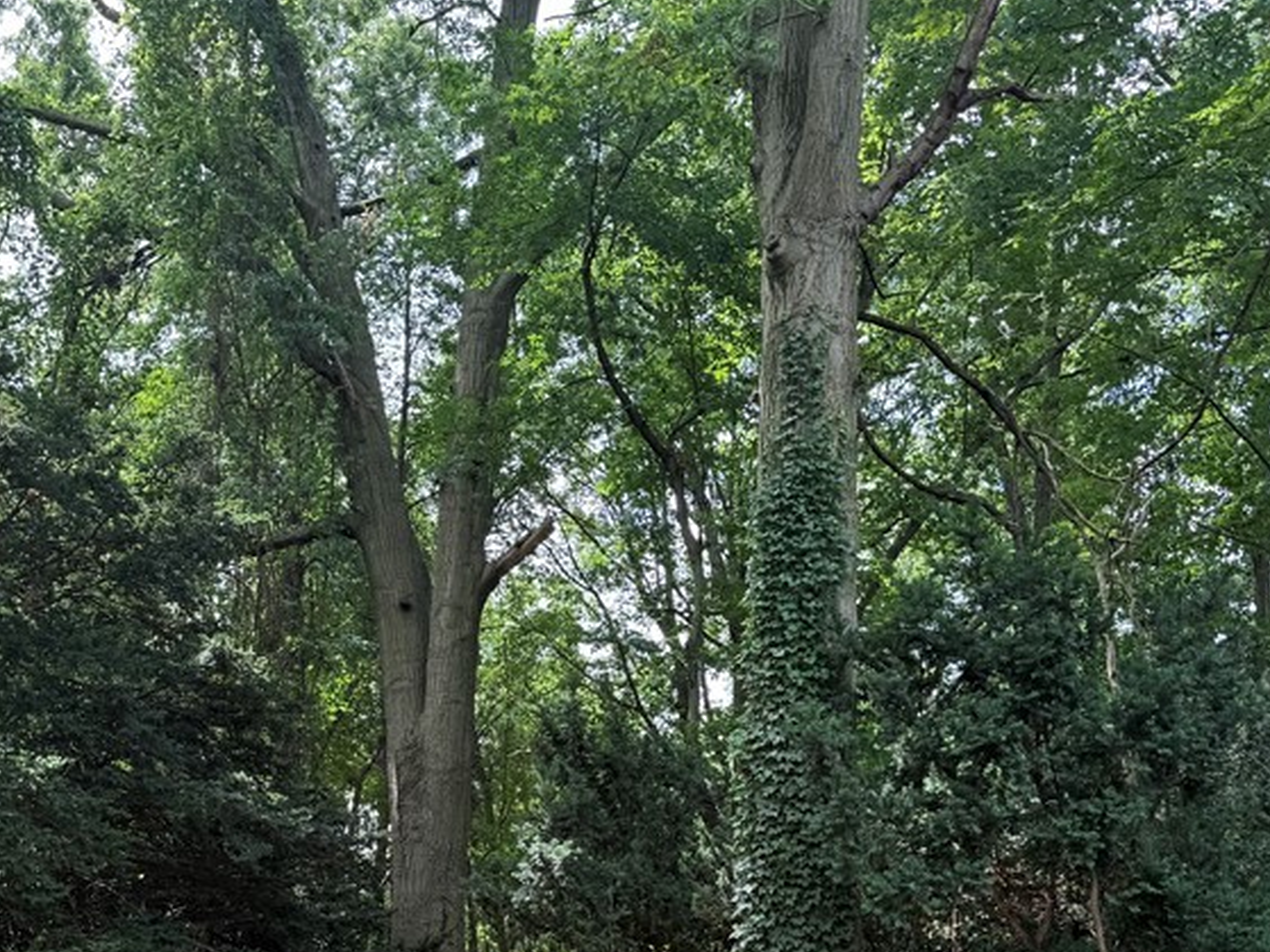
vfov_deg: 31.5
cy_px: 841
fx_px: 1614
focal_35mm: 44
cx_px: 434
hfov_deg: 42.4
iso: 80
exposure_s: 1/277
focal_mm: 6.76
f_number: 1.78
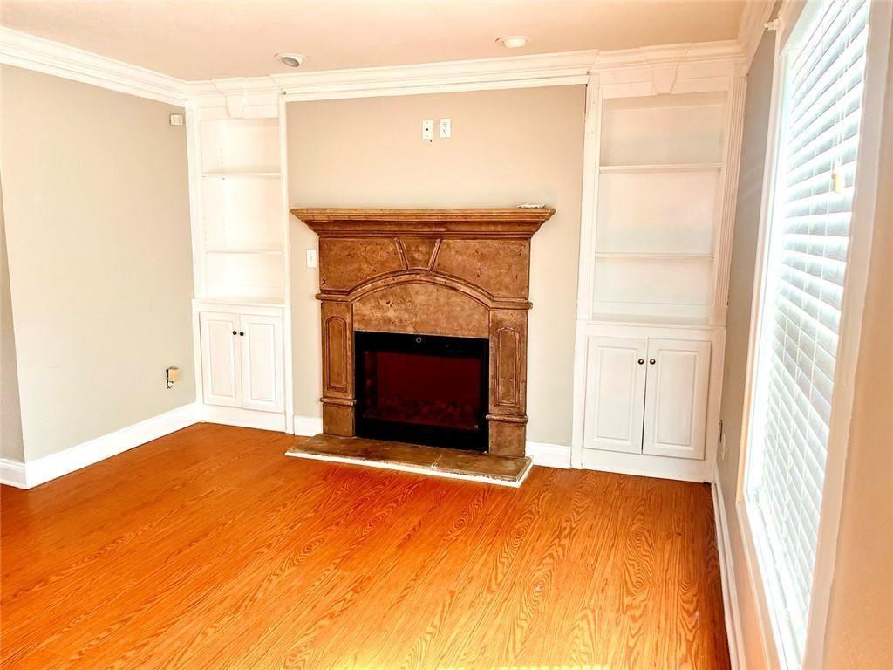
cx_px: 446
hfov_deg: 67.3
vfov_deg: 53.1
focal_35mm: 26
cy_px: 335
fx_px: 671
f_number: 1.6
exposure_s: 1/102
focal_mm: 5.1
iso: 125
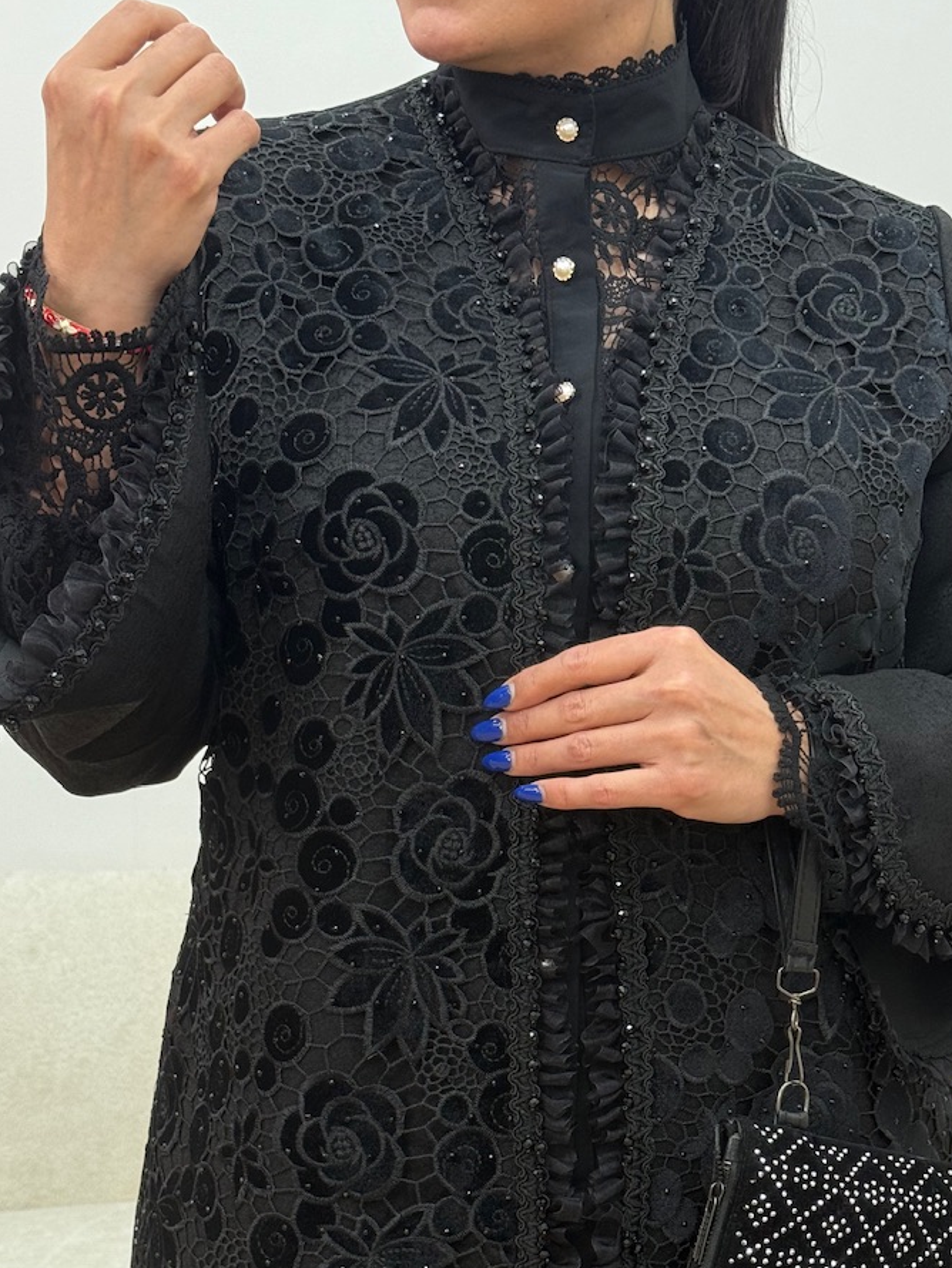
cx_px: 584
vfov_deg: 27.9
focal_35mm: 69
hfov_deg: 21.3
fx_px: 2529
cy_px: 893
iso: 64
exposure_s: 1/254
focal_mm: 6.76
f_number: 1.78
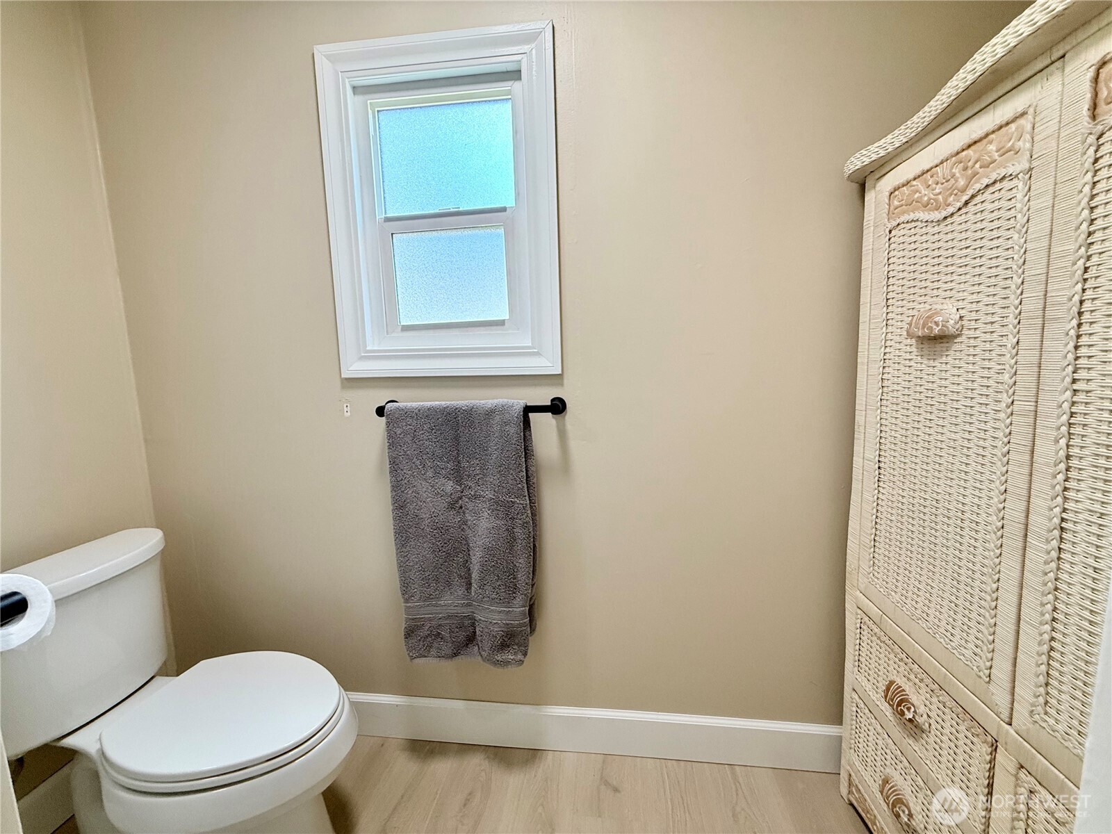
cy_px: 417
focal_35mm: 14
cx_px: 556
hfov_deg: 102.1
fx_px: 450
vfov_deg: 85.7
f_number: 2.2
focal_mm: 2.22
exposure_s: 1/120
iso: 200
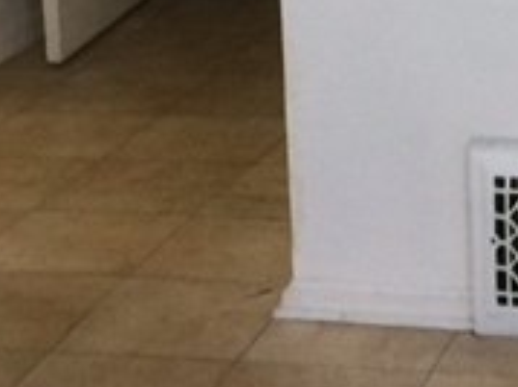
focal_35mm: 166
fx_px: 2482
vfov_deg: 8.7
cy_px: -168
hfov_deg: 11.6
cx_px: 648
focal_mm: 4.15
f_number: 2.2
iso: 160
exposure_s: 1/30
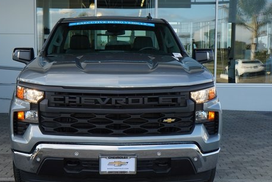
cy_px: 103
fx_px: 400
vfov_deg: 25.5
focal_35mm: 53
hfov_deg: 37.5
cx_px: 124
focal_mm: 38
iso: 1000
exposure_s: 1/640
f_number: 8
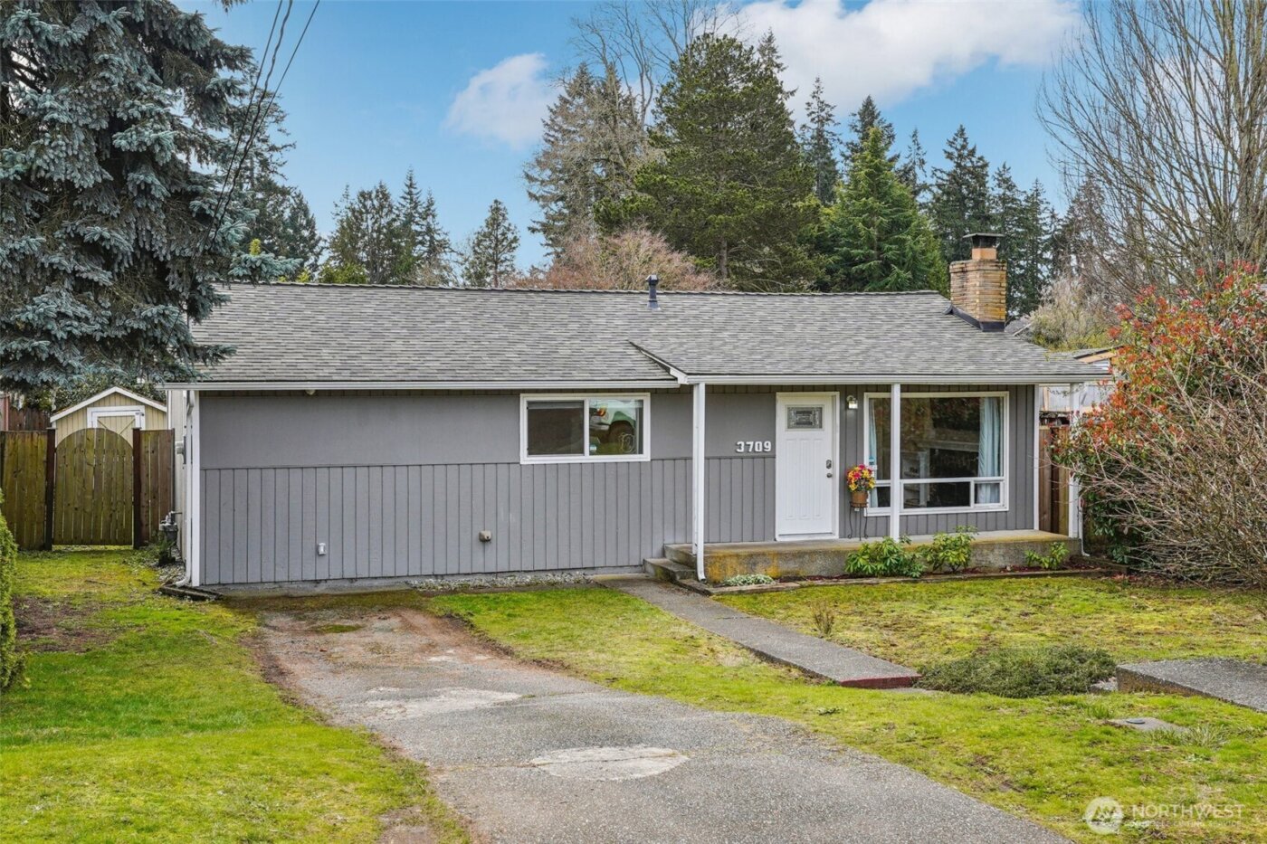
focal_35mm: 42
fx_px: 1478
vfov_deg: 31.9
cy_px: 422
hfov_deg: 46.4
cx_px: 634
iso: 160
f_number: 8
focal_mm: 28
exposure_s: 1/125
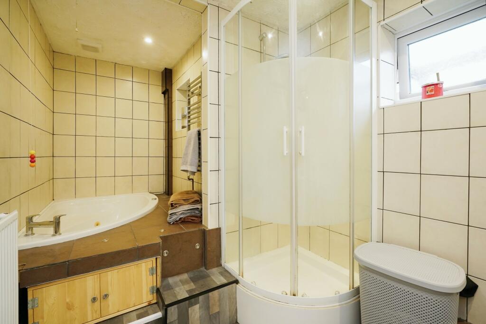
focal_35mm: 16
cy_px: 162
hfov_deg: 96.7
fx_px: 216
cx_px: 243
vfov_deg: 73.8
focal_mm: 16
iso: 2000
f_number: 7.1
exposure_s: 1/20
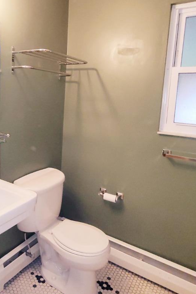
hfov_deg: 48.0
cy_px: 125
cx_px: 53
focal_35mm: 26
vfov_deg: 69.0
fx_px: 212
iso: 400
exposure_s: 1/60.2
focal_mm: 2.2
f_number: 2.2
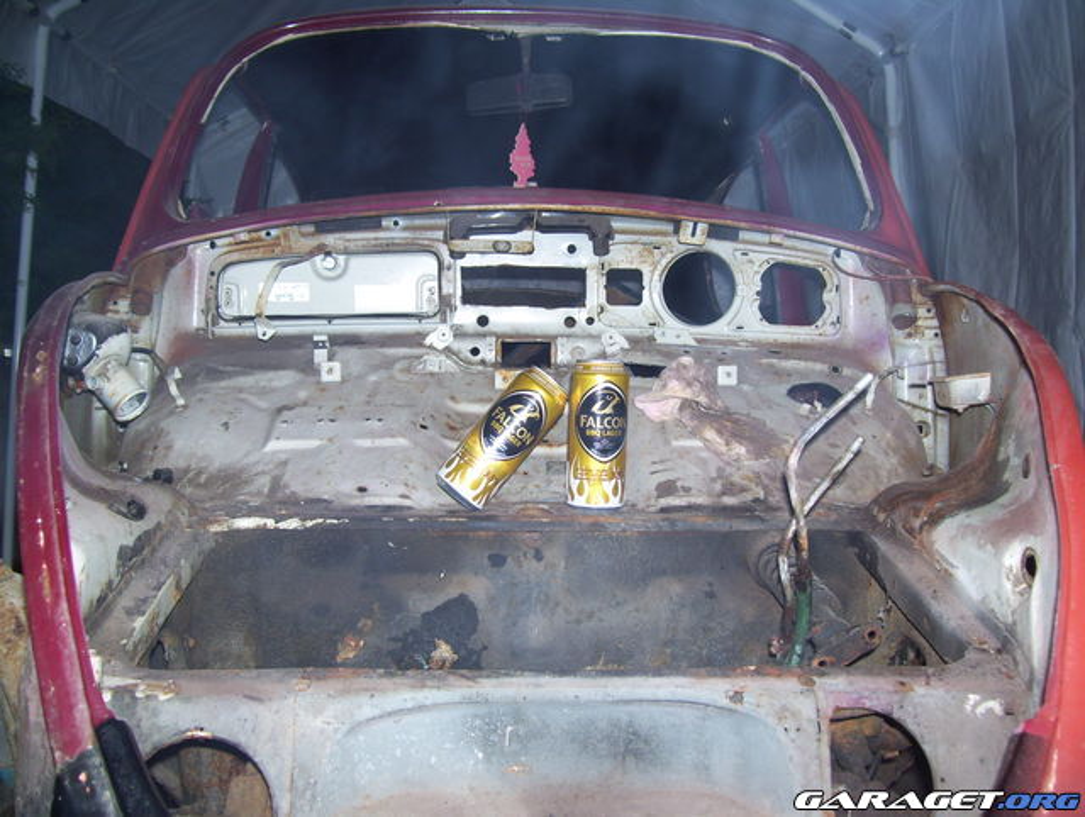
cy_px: 408
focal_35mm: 36
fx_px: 1130
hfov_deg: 51.3
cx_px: 542
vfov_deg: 39.8
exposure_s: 1/60
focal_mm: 6
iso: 80
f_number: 2.7
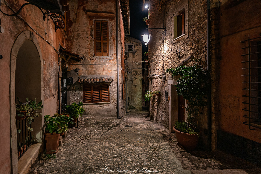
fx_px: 123
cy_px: 84
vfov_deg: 70.4
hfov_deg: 93.2
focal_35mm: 17
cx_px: 123
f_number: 2.8
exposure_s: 1/13
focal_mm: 16
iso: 400
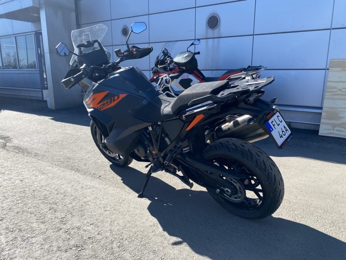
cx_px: 173
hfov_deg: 67.3
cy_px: 130
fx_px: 260
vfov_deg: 53.1
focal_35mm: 26
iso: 32
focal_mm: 4.25
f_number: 1.8
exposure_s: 1/1330
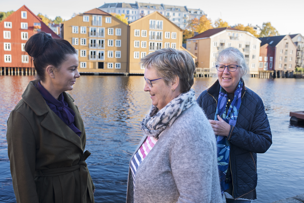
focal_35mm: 35
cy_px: 102
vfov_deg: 37.9
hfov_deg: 54.4
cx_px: 152
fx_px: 296
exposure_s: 1/250
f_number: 4.5
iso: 400
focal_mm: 35
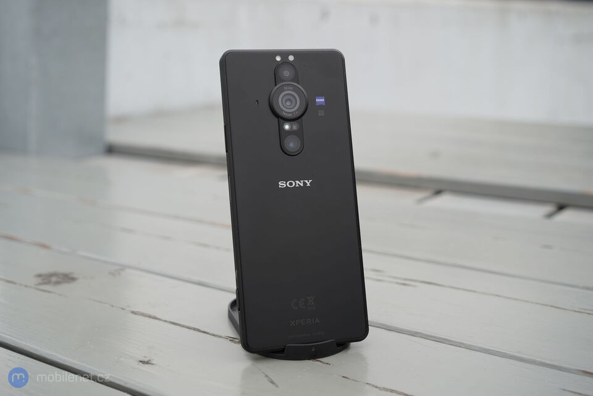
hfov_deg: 42.7
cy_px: 198
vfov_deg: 29.2
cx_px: 296
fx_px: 758
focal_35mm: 46
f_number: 5.6
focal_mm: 46
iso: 160
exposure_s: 1/125
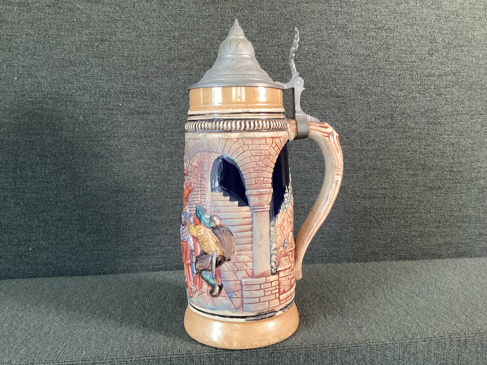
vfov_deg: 45.4
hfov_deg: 58.3
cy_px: 182
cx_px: 244
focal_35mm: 31
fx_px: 436
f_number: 2.4
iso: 125
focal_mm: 3.3
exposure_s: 1/60
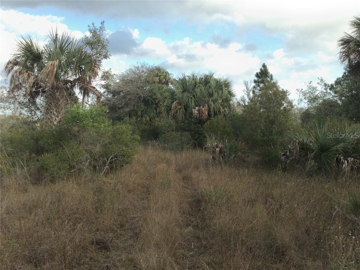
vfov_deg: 42.9
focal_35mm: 33
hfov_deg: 55.4
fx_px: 343
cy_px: 135
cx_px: 180
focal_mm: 4.12
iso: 50
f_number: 2.4
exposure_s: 1/120
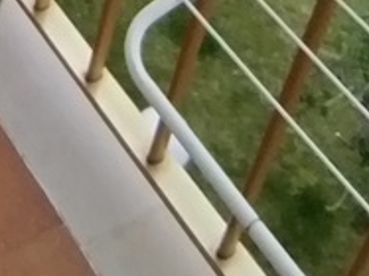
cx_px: -105
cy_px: -412
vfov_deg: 12.2
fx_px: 991
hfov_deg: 19.5
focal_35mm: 93
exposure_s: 1/797
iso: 100
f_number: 2.2
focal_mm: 1.45
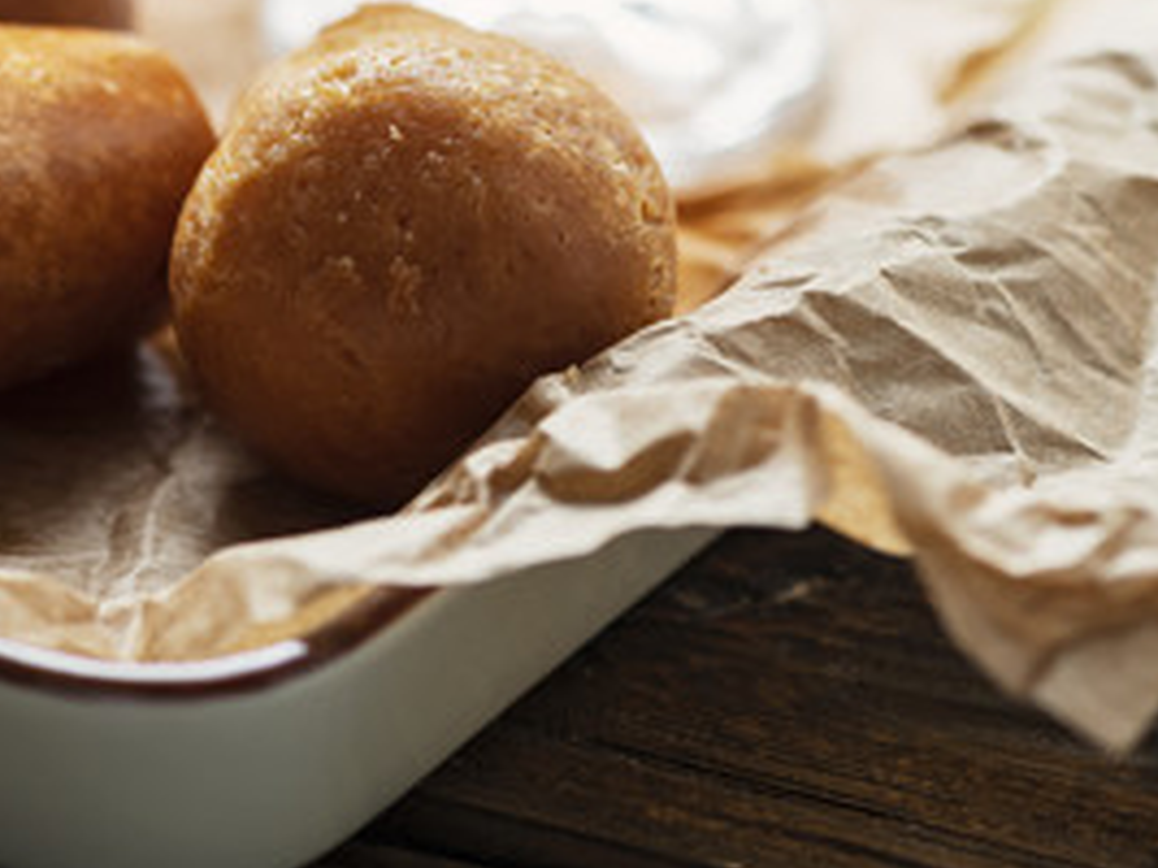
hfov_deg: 8.3
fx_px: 7925
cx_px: 35
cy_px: 224
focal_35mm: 237
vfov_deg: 6.3
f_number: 5.6
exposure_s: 1/200
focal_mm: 105
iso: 100
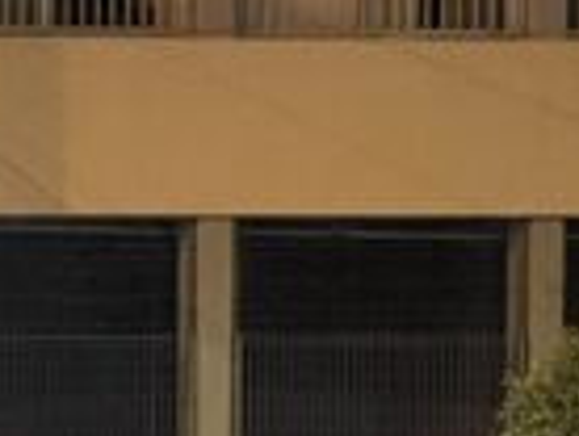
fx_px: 5831
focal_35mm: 348
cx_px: -210
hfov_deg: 5.6
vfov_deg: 4.3
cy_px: 702
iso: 1250
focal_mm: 7.5
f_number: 2.2
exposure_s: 1/25
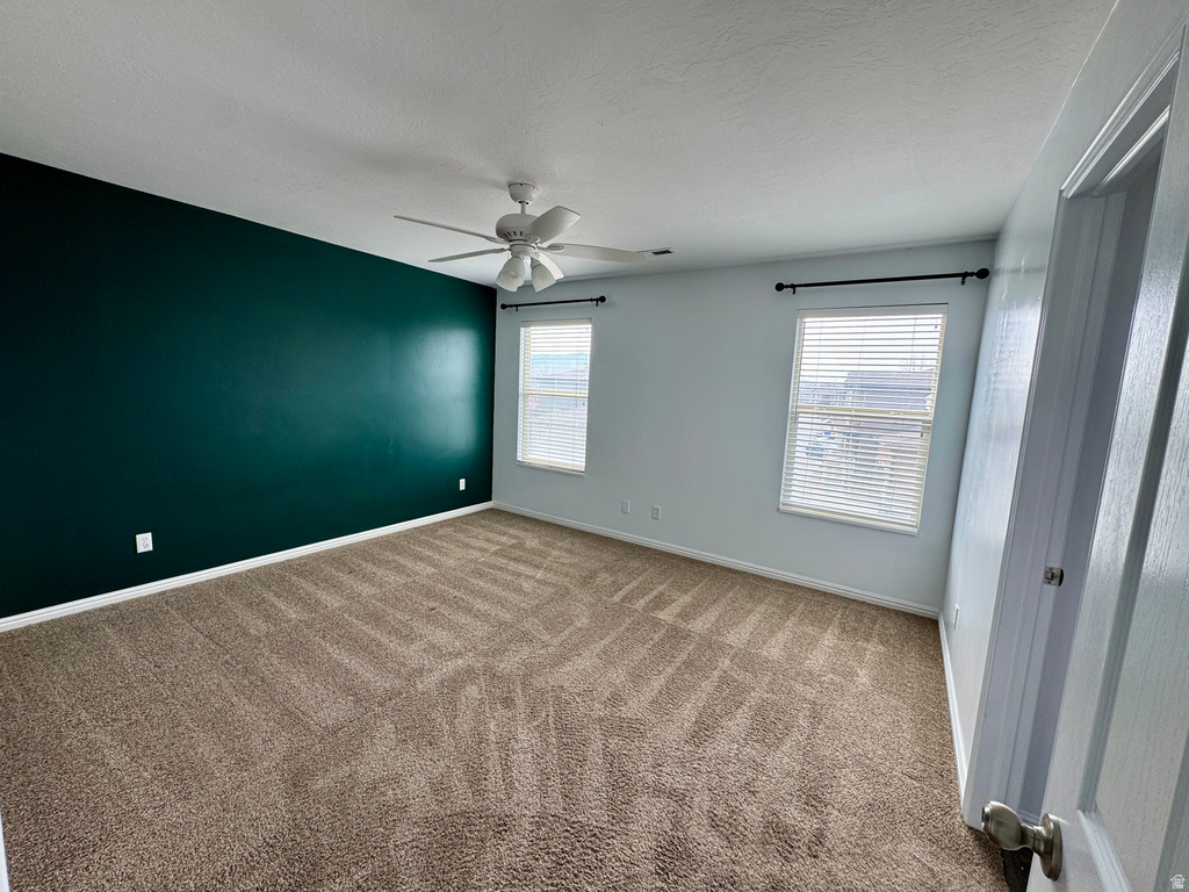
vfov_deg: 85.7
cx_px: 594
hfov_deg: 102.1
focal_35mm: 14
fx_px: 481
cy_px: 446
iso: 40
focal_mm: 2.22
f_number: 2.2
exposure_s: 1/100
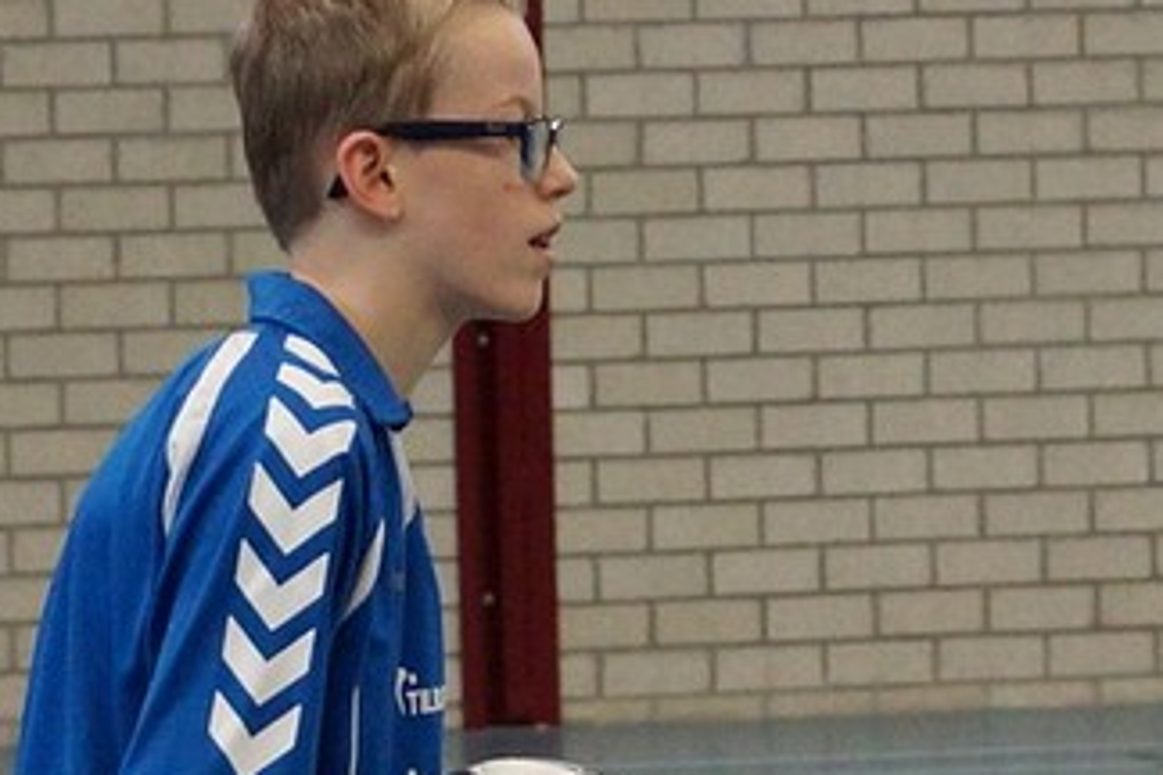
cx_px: -427
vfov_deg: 5.8
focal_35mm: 237
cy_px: 671
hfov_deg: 8.5
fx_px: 7656
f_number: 4.5
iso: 1250
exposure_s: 1/160
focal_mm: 50
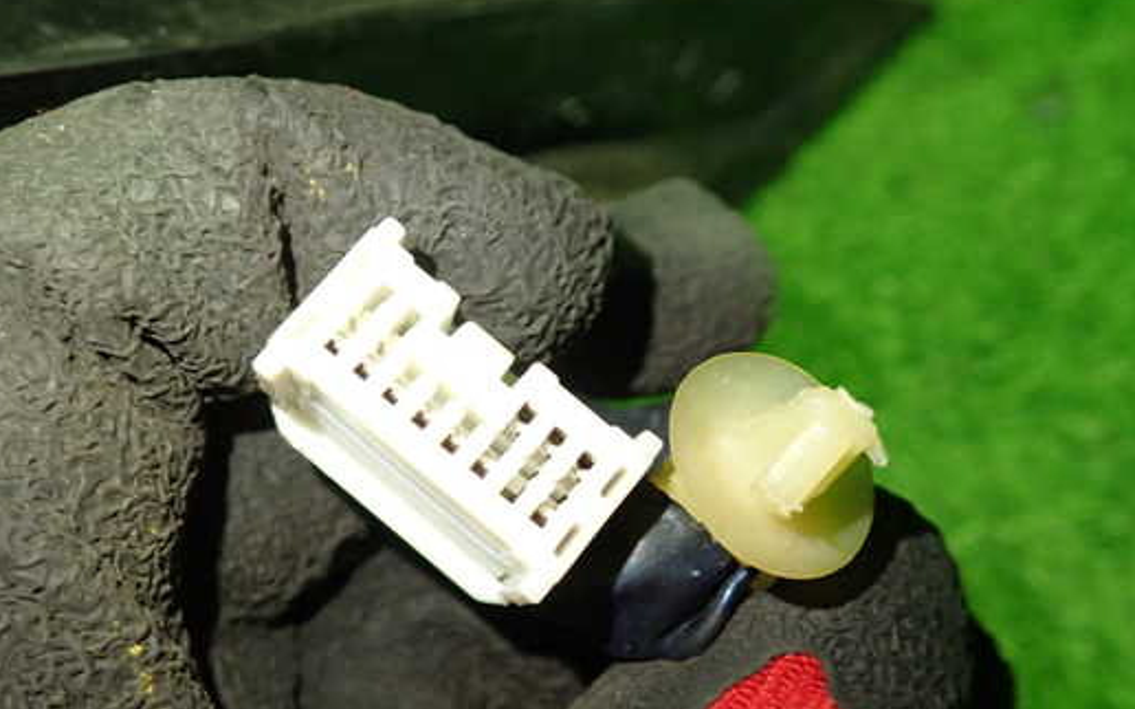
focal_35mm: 37
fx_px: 1144
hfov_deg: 52.5
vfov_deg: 34.3
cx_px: 477
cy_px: 412
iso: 200
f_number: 2.3
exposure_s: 1/30
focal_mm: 5.4
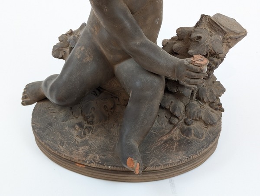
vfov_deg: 30.3
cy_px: 98
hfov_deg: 39.6
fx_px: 361
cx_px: 130
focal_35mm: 48
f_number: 1.85
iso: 86
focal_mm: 6.81
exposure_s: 1/99.9
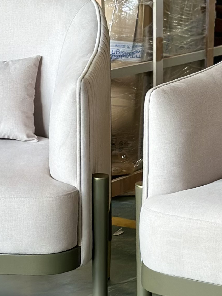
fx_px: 1462
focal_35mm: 171
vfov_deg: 11.5
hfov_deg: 8.7
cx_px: 147
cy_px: 62
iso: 64
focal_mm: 6.86
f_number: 1.78
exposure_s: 1/100
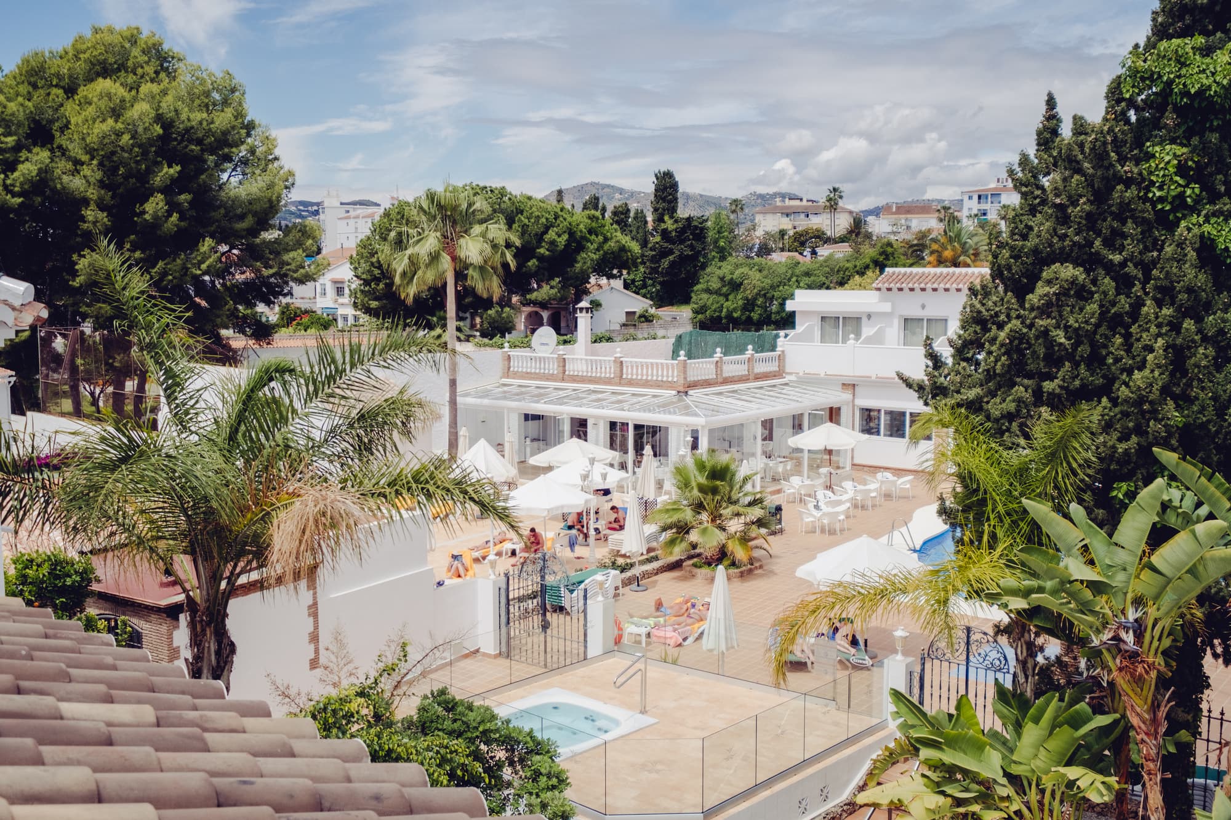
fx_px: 1231
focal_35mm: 36
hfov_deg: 53.1
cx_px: 616
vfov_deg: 36.9
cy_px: 410
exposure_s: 1/4000
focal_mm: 24
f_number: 4
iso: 200
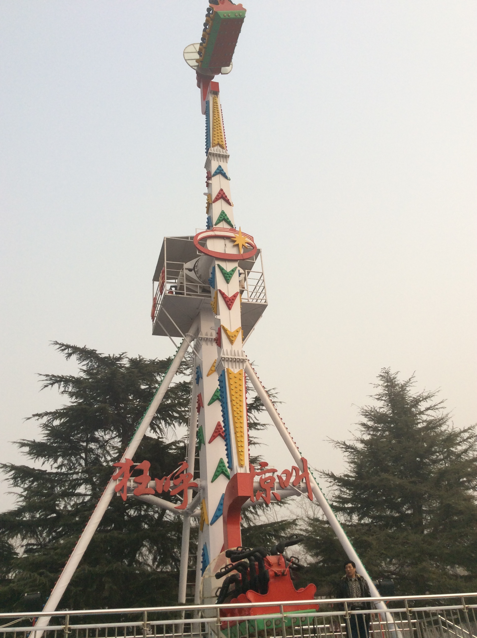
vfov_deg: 56.9
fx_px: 589
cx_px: 238
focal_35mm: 32
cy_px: 319
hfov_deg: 44.1
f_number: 2.4
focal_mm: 3.3
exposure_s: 1/1192
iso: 32
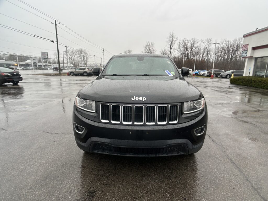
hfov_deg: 67.3
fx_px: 201
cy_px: 100
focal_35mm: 26
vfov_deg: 53.1
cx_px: 134
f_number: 1.5
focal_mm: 5.7
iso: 50
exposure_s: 1/646
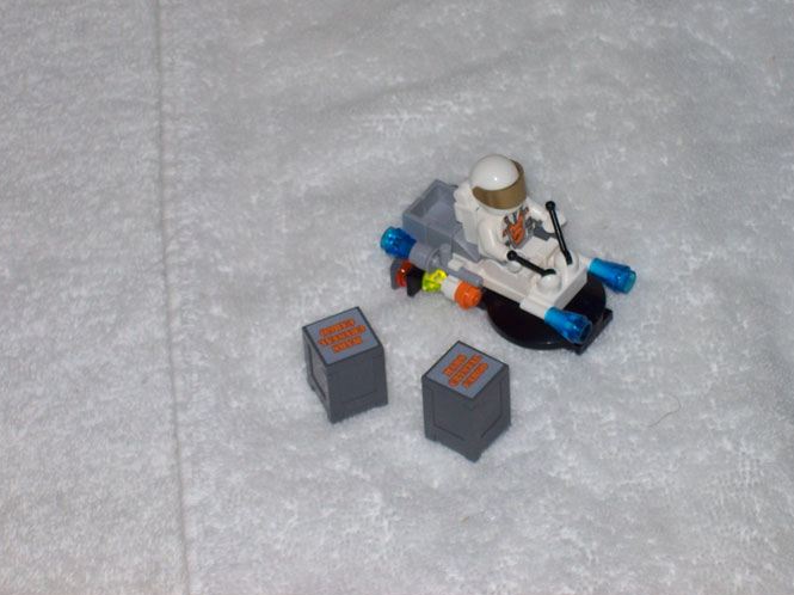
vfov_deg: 11.4
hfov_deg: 15.2
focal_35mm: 130
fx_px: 2980
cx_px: 449
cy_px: 243
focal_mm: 18
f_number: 4.8
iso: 80
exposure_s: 1/128
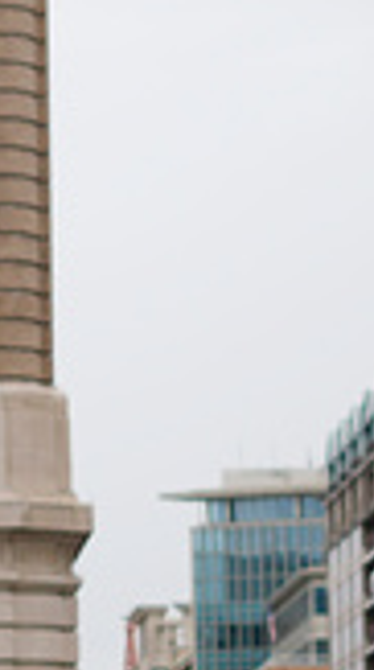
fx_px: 5851
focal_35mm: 330
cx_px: -744
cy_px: 409
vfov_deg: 6.6
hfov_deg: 3.6
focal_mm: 50
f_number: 2
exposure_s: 1/2000
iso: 125
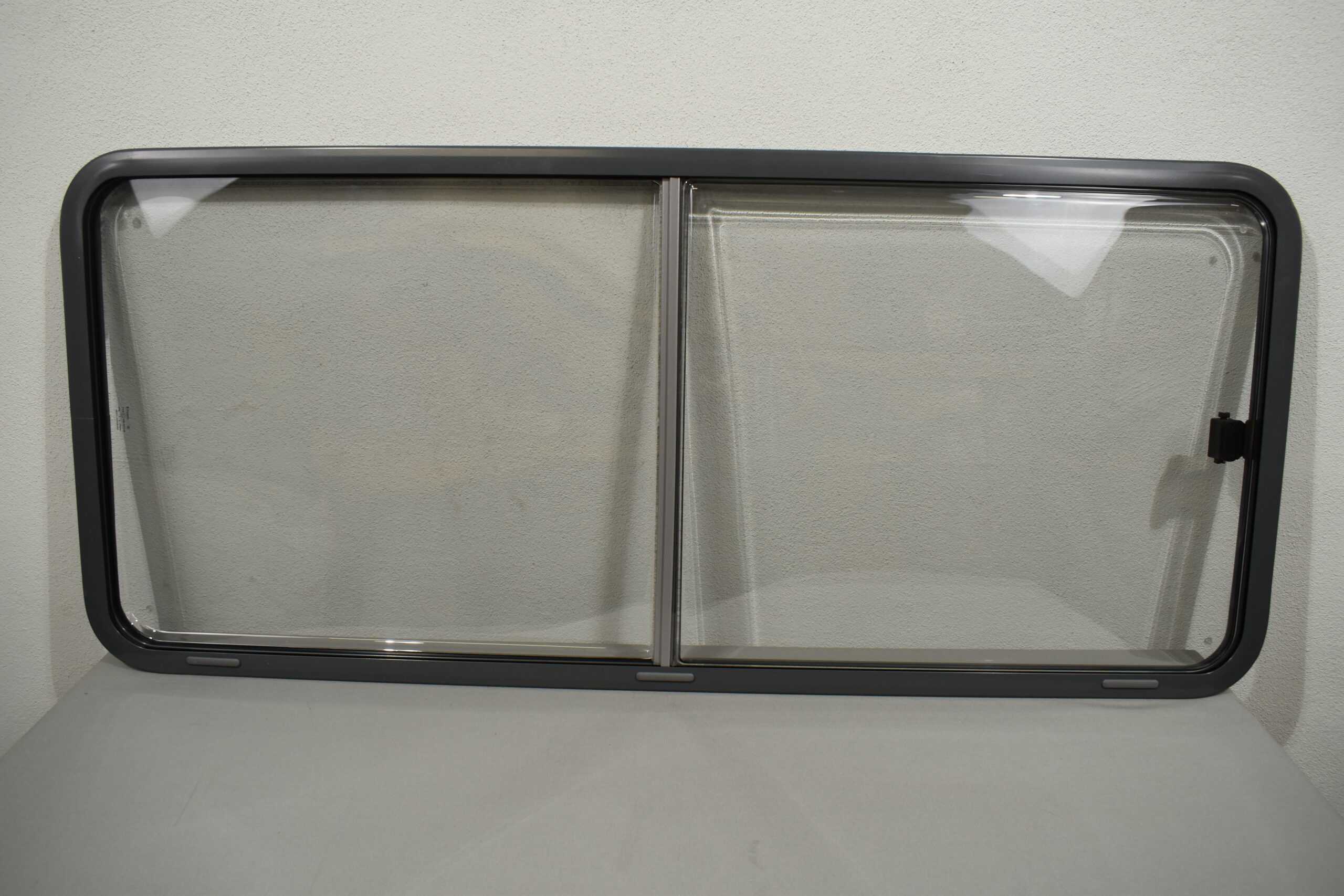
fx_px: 1008
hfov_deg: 67.4
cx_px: 672
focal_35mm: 27
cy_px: 448
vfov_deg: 47.9
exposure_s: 1/125
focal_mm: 18
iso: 400
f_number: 5.6
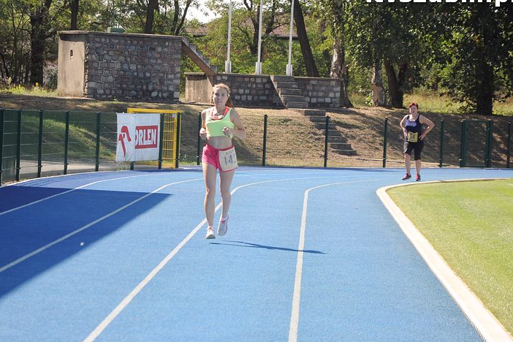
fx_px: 2716
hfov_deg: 10.8
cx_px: 220
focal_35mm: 191
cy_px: 178
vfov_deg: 7.2
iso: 400
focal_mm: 105
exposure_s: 1/640
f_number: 6.3
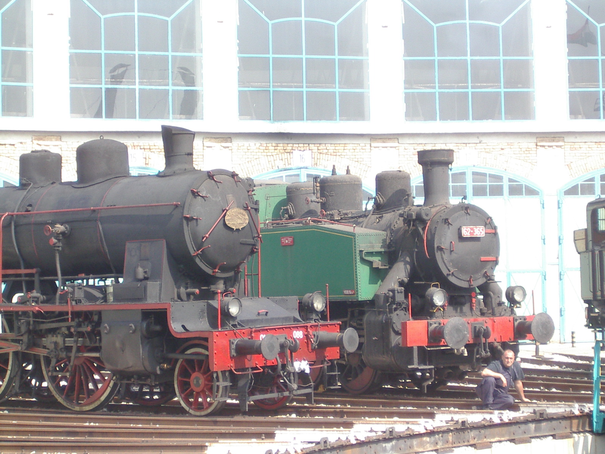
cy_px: 227
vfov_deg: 13.0
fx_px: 1992
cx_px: 302
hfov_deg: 17.3
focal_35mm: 114
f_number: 5
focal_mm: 17.4
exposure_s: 1/200
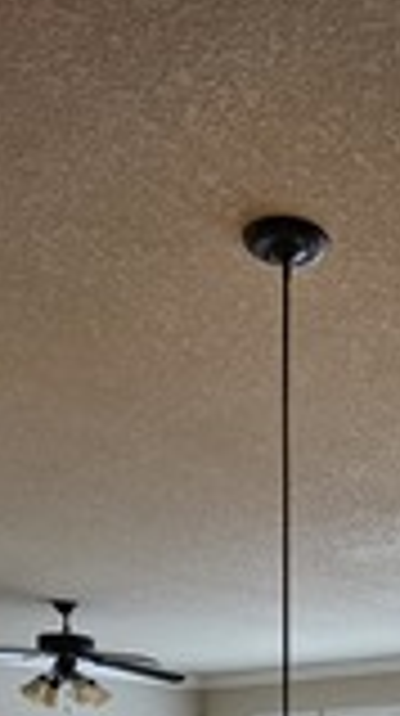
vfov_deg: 29.4
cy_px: 937
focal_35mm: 57
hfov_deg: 20.2
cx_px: 418
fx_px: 1079
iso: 125
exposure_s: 1/60
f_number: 2.2
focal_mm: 1.74
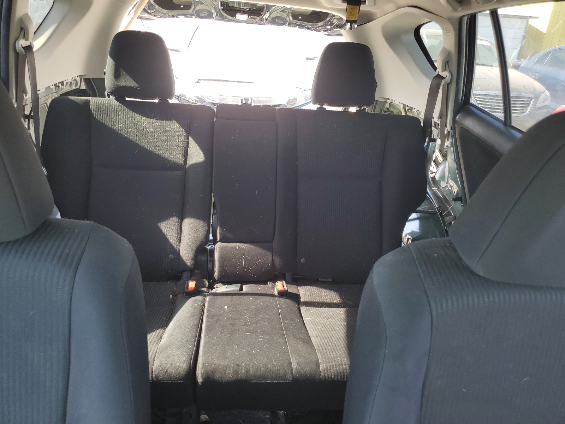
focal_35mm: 26
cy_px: 212
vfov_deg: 53.1
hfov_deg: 67.3
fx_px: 424
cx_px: 282
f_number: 1.5
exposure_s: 1/120
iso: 52
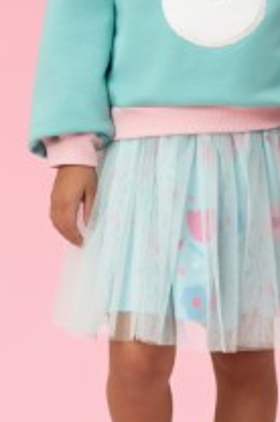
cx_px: 152
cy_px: 87
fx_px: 3160
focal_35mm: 270
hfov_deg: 5.1
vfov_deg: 7.6
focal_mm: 73
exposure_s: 1/125
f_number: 6.3
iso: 100
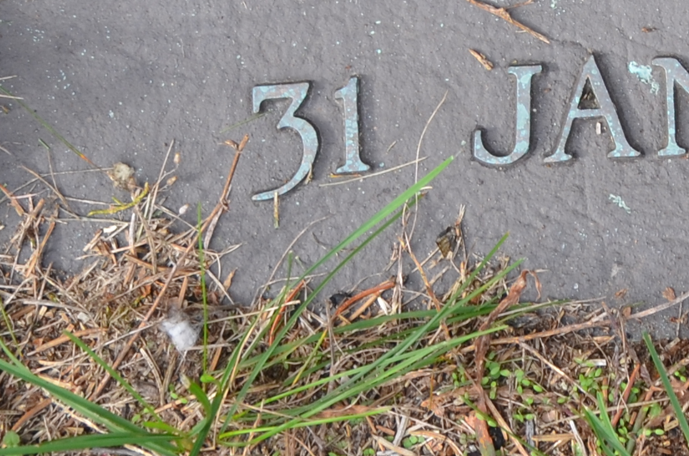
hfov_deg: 8.6
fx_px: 4474
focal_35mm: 234
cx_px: 1122
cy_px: -424
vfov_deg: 5.7
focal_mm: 35
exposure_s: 1/160
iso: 200
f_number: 6.3
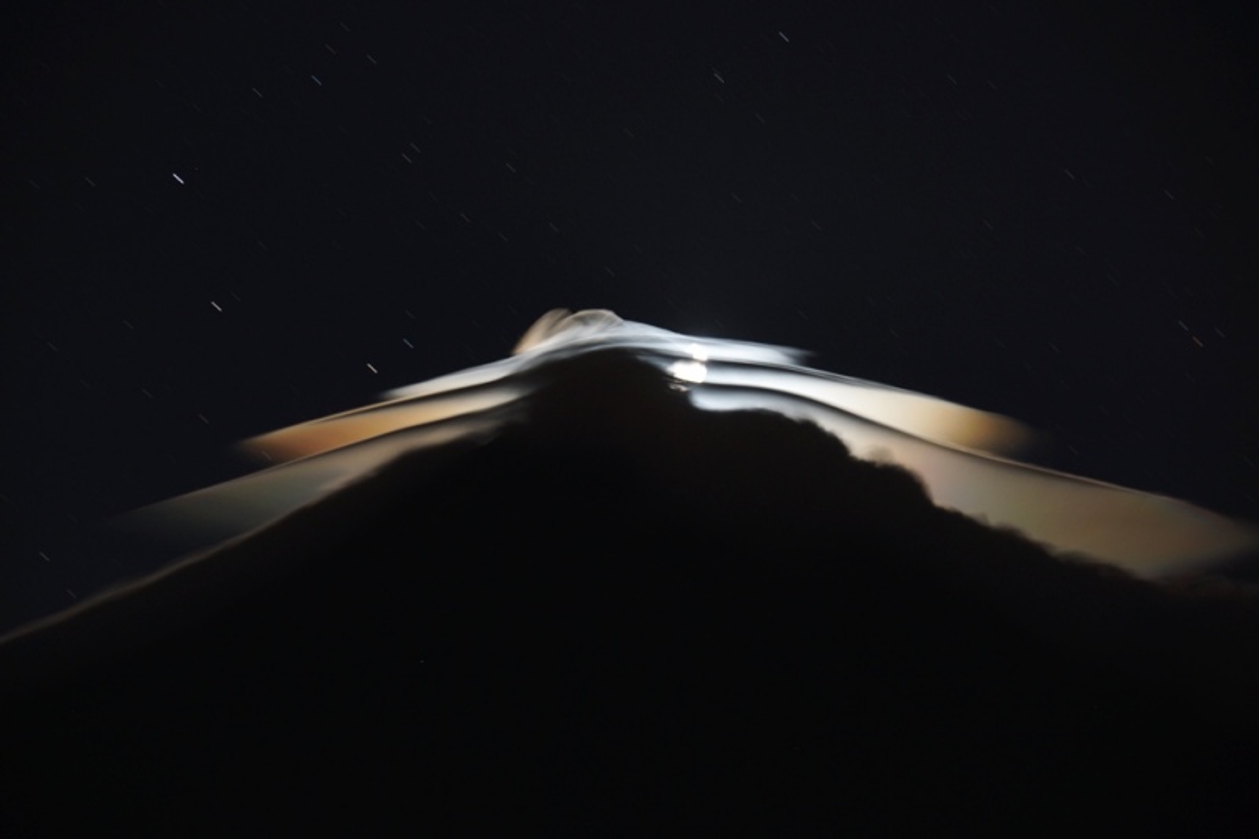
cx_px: 630
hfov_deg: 13.0
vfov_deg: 8.7
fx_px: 5507
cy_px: 420
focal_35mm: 158
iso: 200
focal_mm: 105
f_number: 5.6
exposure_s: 30
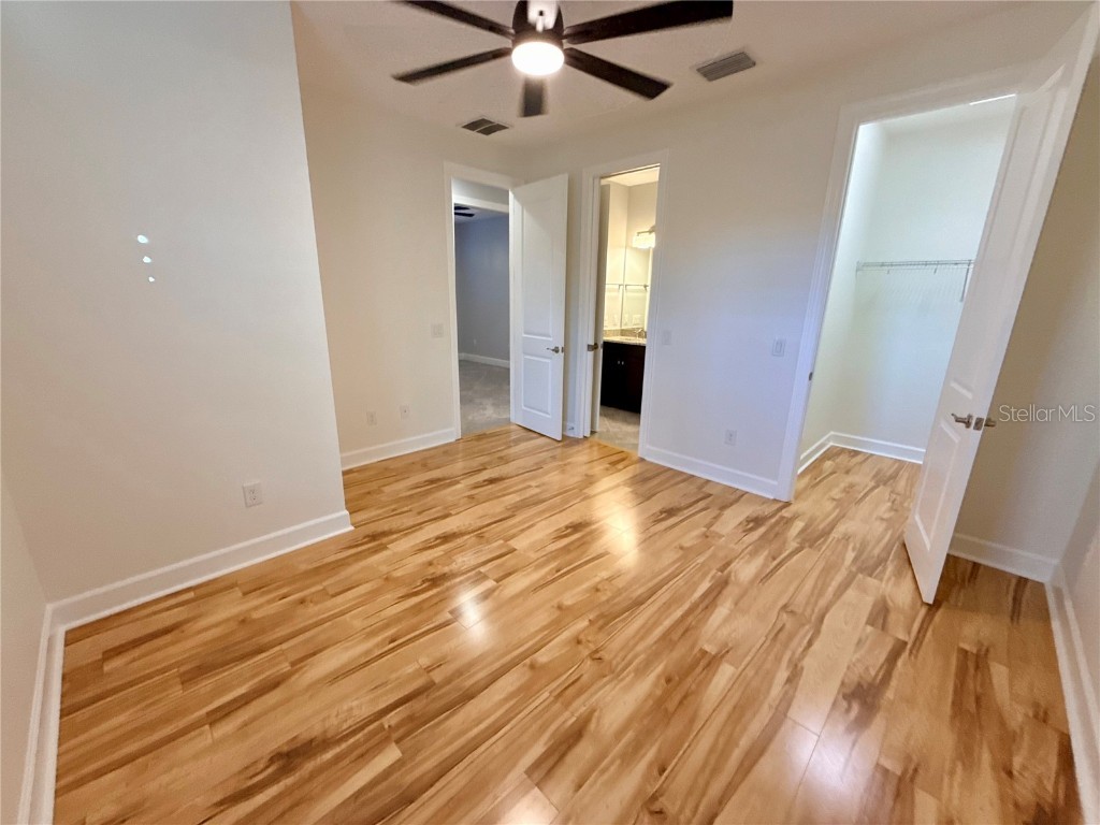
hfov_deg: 102.1
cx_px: 550
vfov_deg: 85.7
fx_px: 445
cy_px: 412
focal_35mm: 14
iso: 320
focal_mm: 2.22
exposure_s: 1/120
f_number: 2.2
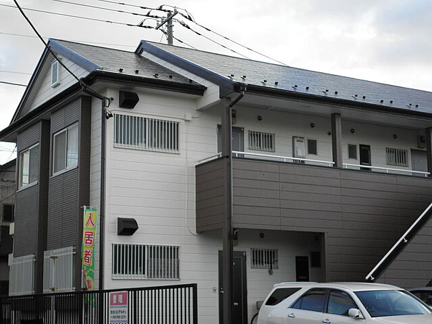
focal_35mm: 65
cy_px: 162
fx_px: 811
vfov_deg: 22.6
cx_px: 216
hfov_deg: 29.8
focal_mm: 11.7
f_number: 5.3
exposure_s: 1/80
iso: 64
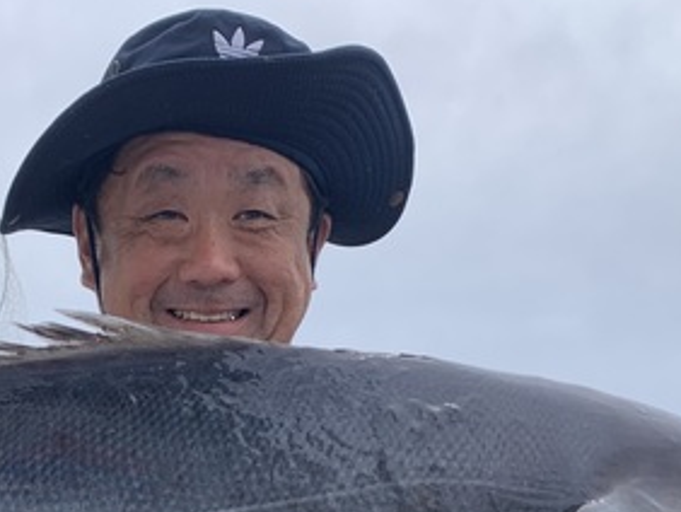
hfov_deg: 32.3
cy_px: 505
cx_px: 210
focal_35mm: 59
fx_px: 1162
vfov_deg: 23.8
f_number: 1.8
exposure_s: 1/1634
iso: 25
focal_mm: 4.25
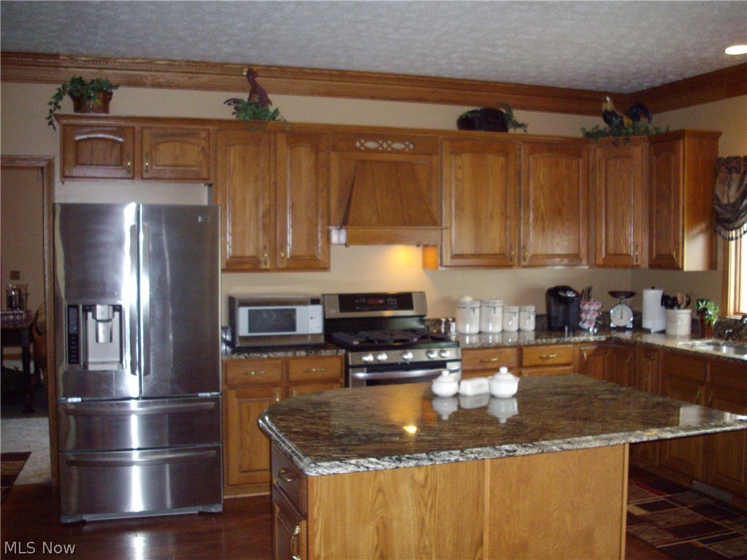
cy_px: 280
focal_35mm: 37
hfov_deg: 50.1
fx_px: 798
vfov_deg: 38.7
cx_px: 374
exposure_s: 1/50
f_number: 2.8
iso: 366
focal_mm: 6.2
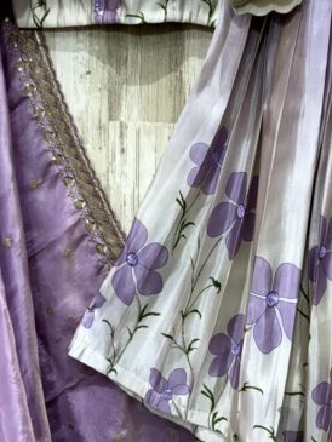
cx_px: 216
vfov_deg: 33.3
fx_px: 728
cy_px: 132
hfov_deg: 25.6
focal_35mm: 57
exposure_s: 1/100
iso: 64
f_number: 1.6
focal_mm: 5.96
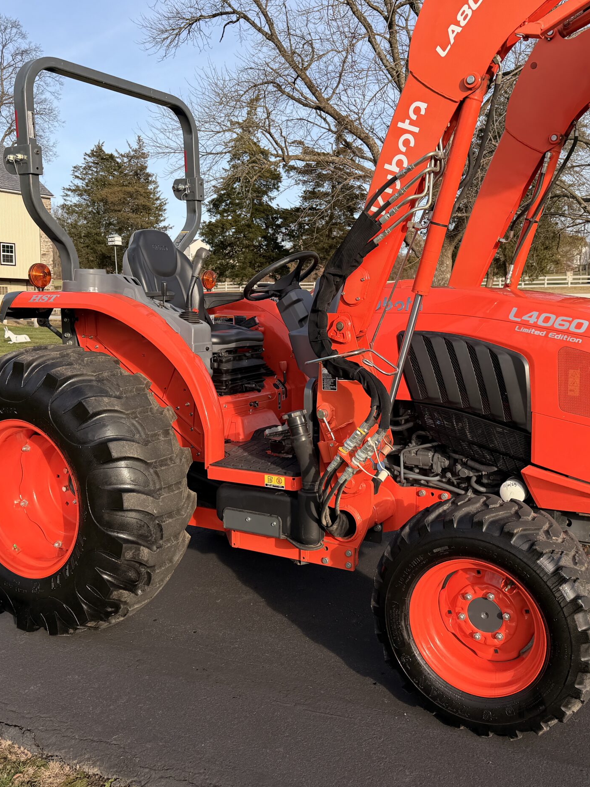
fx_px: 750
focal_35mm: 33
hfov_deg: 42.8
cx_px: 343
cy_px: 391
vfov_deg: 55.4
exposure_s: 1/1653
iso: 80
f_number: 1.78
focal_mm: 6.76
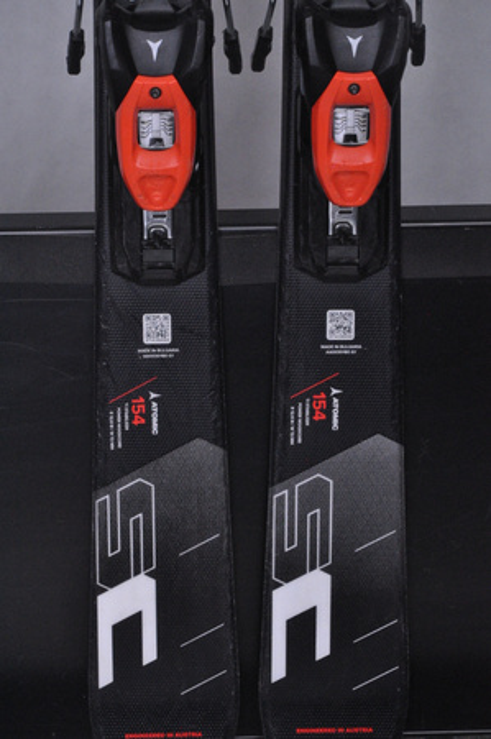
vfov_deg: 15.2
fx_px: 2768
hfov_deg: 10.1
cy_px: 370
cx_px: 246
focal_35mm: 135
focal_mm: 90
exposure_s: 1/125
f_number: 9.5
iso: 3200
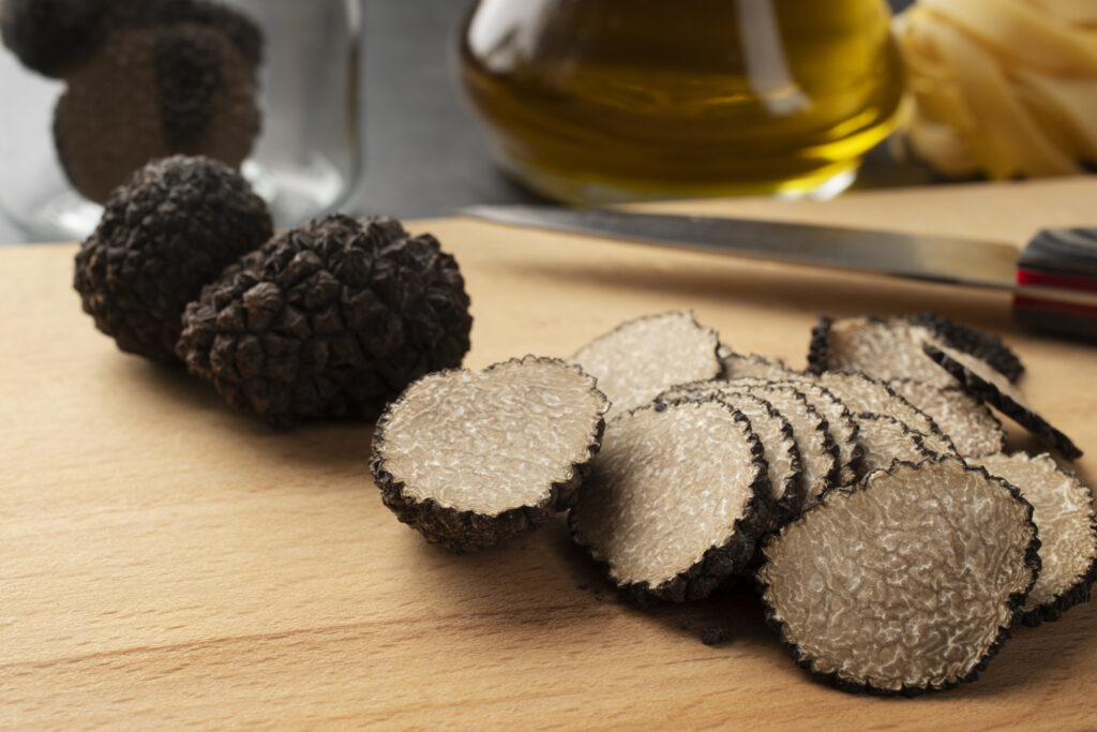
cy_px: 366
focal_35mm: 53
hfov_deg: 37.5
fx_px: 1615
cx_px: 548
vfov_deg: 25.5
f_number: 9
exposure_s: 1/125
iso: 100
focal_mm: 35
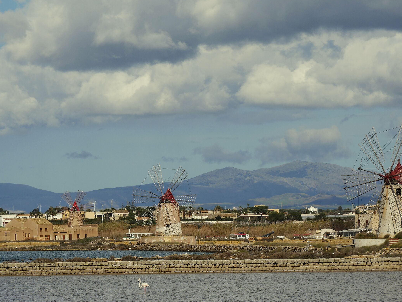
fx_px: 2439
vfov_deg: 7.1
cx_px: 205
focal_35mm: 210
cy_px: 160
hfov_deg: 9.4
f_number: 9
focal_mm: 91
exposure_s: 1/1000
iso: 200
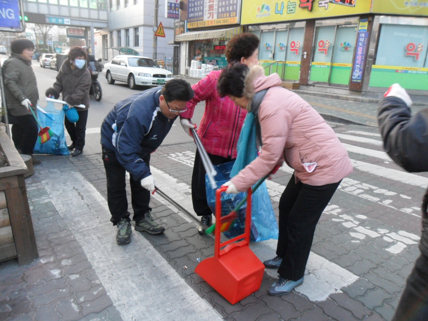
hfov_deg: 65.3
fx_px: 334
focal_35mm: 27
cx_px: 214
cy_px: 160
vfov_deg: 51.4
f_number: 3.5
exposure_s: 1/30
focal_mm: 4.9
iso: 160
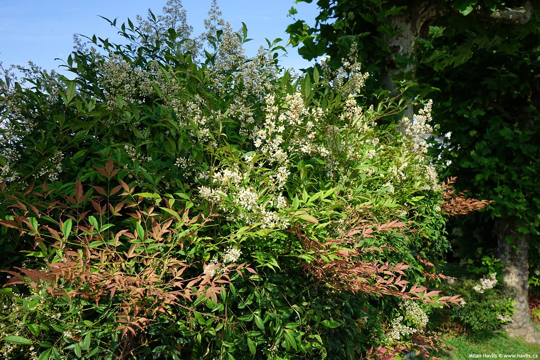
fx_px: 420
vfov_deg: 46.4
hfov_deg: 65.5
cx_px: 270
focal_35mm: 28
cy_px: 180
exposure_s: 1/100
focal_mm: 28
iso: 100
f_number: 9
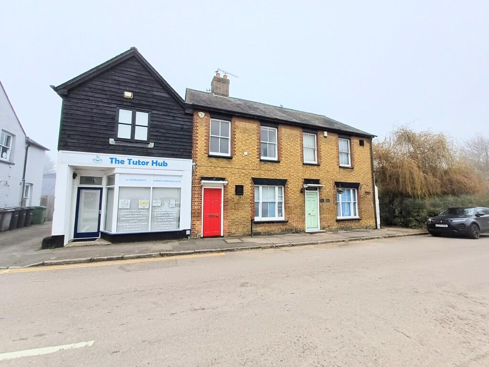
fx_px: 226
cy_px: 184
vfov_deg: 78.1
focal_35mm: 16
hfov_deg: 94.5
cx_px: 244
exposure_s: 1/127
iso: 40
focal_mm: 1.64
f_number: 2.2
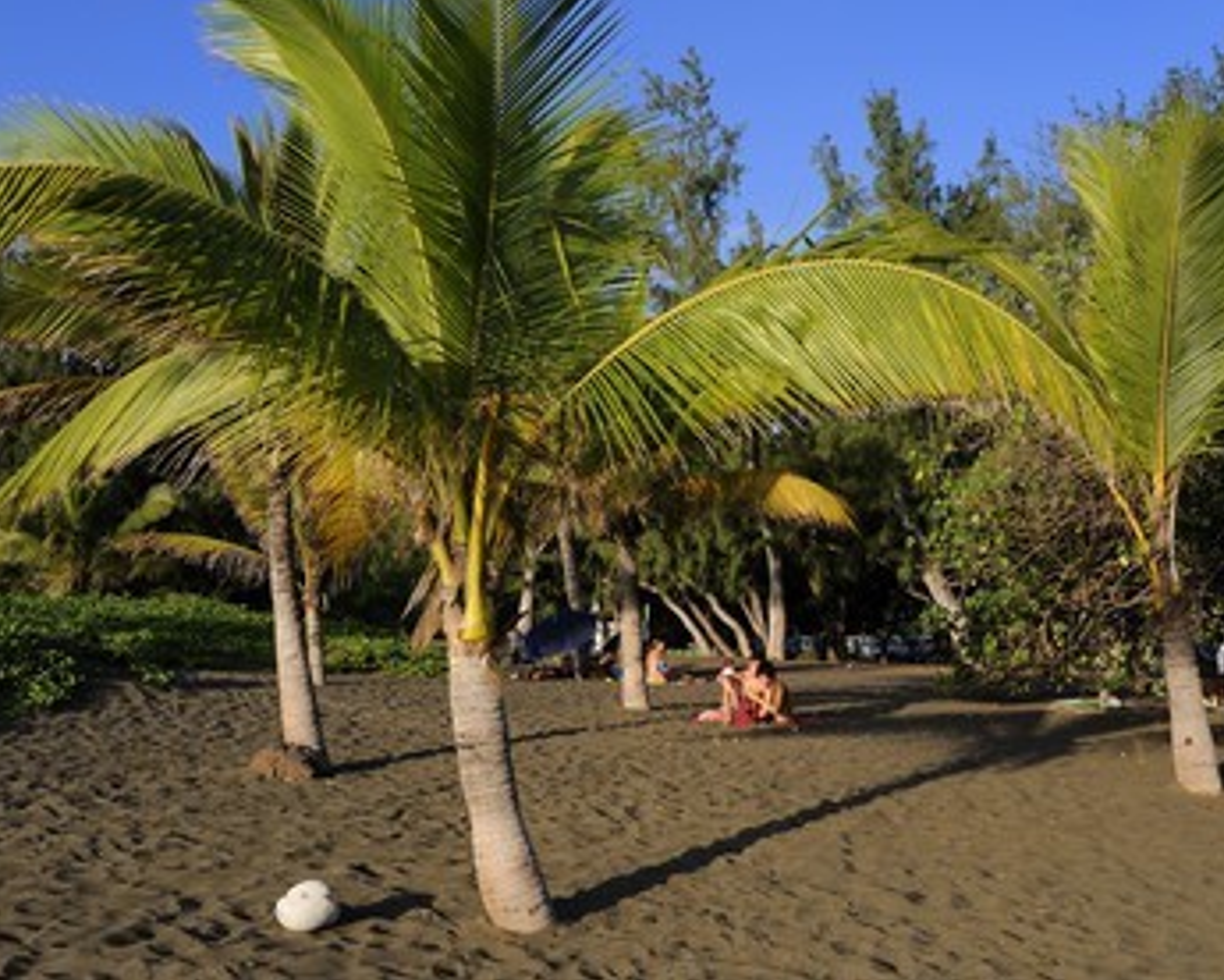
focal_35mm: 40
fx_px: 1449
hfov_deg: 45.7
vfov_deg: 37.3
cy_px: 486
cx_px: 674
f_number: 14
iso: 200
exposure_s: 1/100
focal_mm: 35
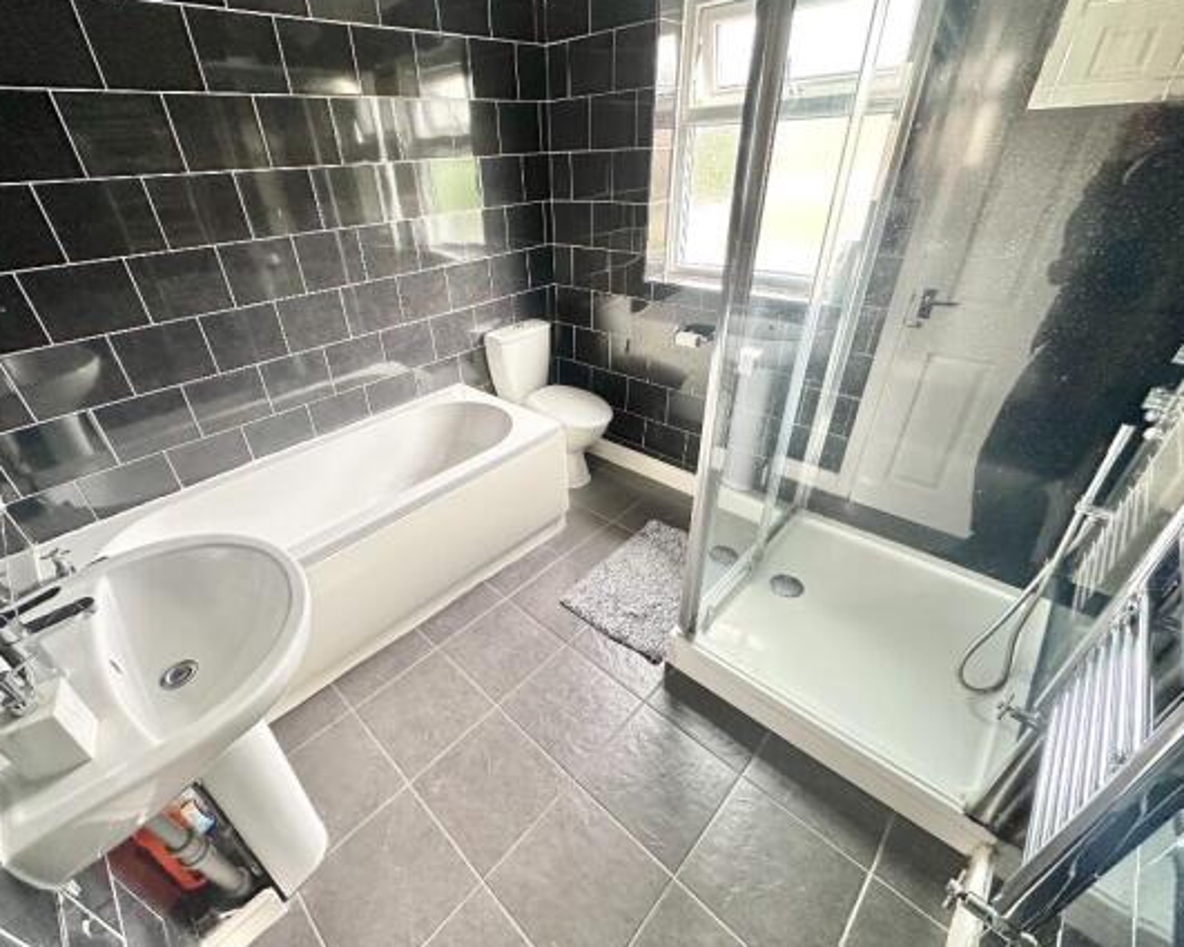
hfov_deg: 96.6
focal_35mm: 15
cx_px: 545
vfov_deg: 84.1
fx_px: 526
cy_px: 478
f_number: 2.2
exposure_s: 1/63
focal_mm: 2.22
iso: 320
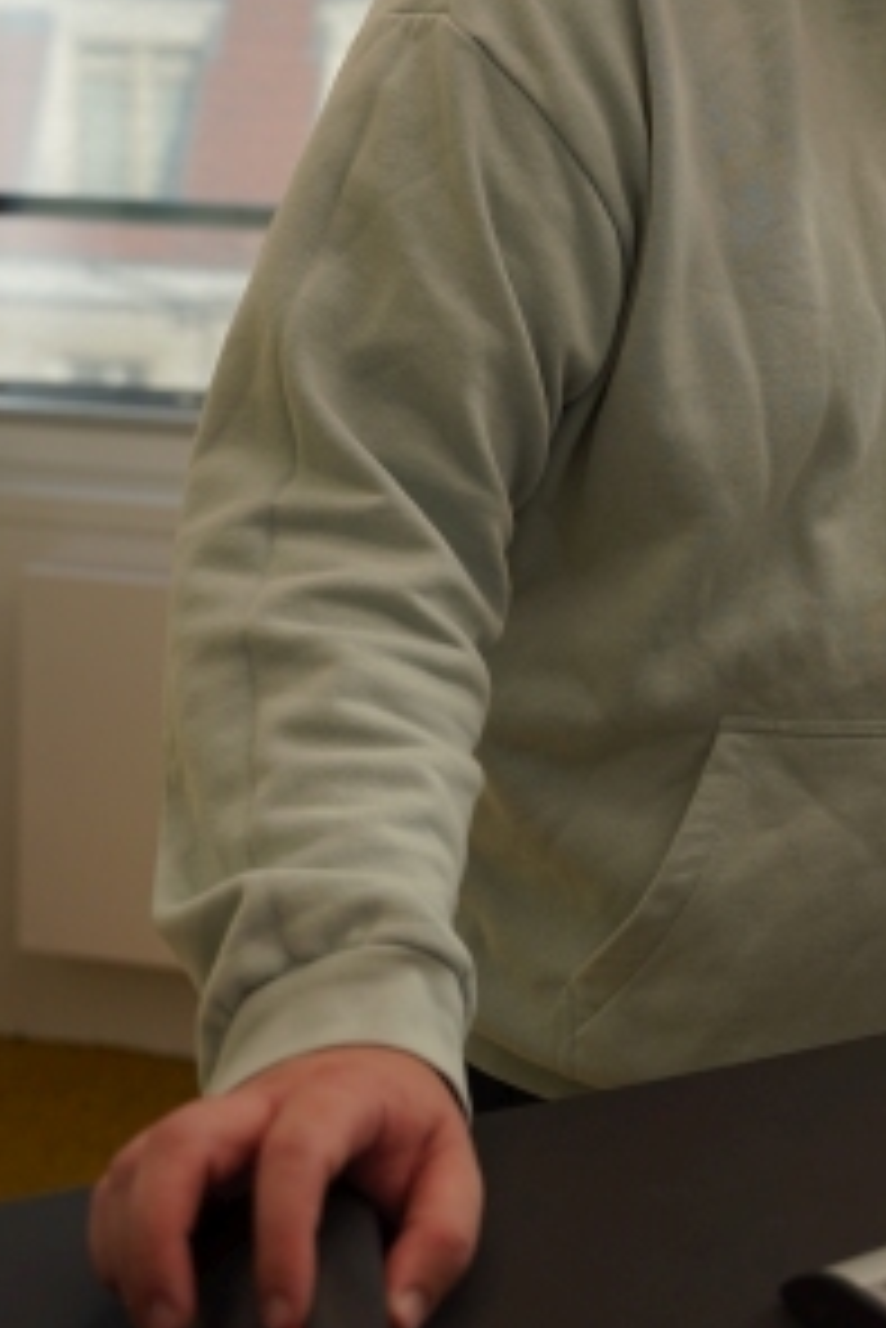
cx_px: 864
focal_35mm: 64
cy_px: 23
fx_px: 2368
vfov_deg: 29.4
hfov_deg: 20.6
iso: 320
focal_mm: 31.6
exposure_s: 1/160
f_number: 3.2
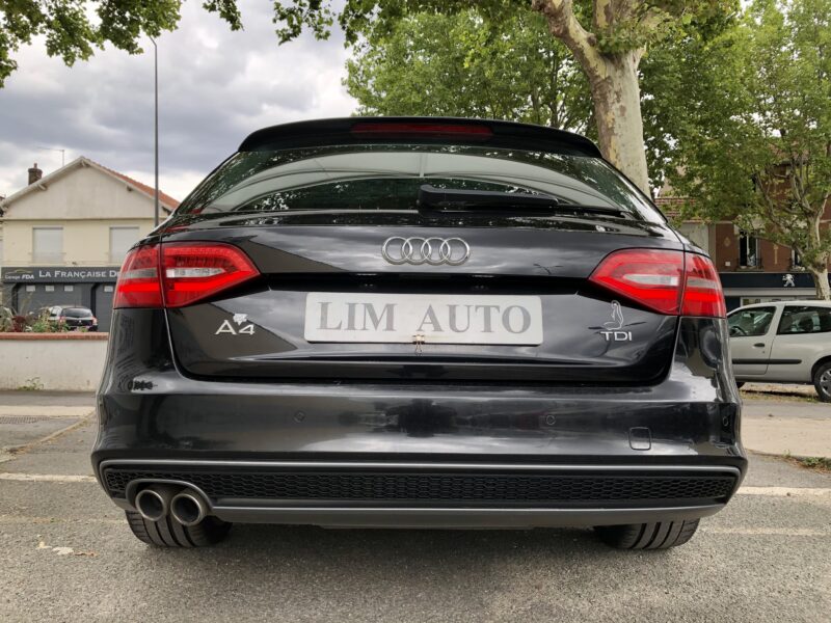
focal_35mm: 28
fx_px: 672
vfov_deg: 49.7
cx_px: 416
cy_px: 312
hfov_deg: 63.4
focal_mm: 3.99
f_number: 1.8
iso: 20
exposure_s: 1/296
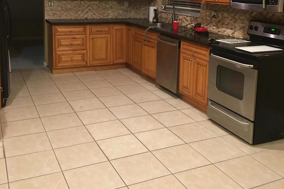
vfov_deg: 31.9
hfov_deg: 47.4
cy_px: 42
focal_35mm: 41
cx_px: 144
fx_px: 323
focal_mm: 4.15
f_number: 2.2
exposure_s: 1/20
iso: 200
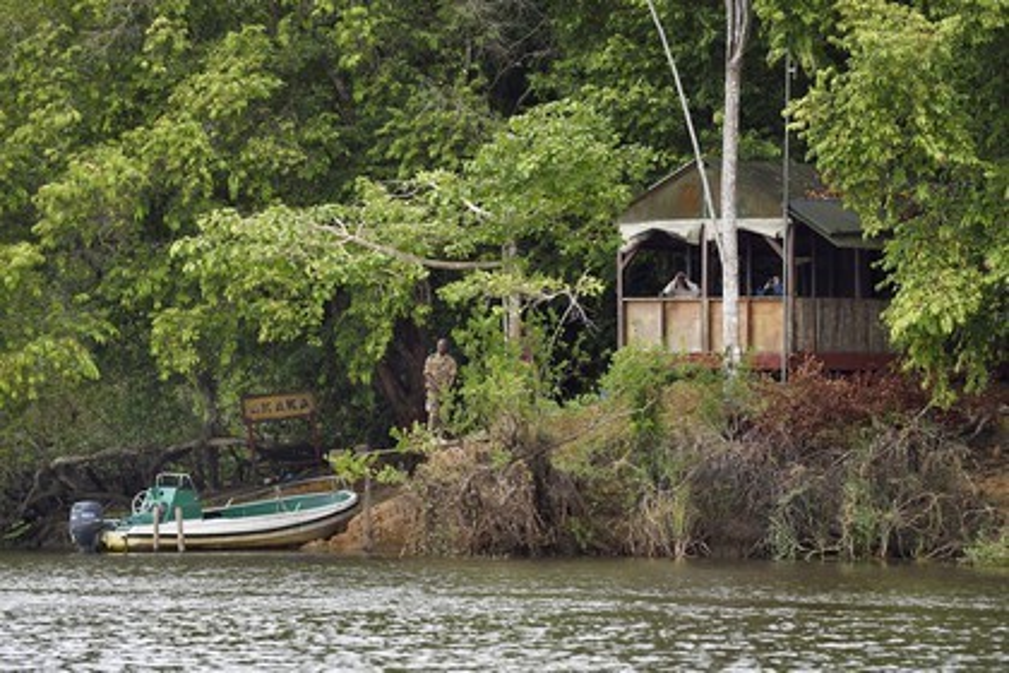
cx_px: 504
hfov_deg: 12.1
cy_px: 336
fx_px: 4764
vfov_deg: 8.1
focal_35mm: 170
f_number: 6.3
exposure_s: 1/400
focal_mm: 170
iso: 800
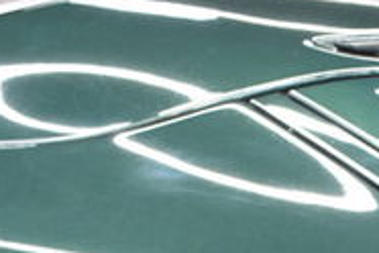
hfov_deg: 11.6
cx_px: 448
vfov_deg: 7.4
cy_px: 594
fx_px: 1829
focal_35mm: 174
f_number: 3.8
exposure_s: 1/30
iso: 1100
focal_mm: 21
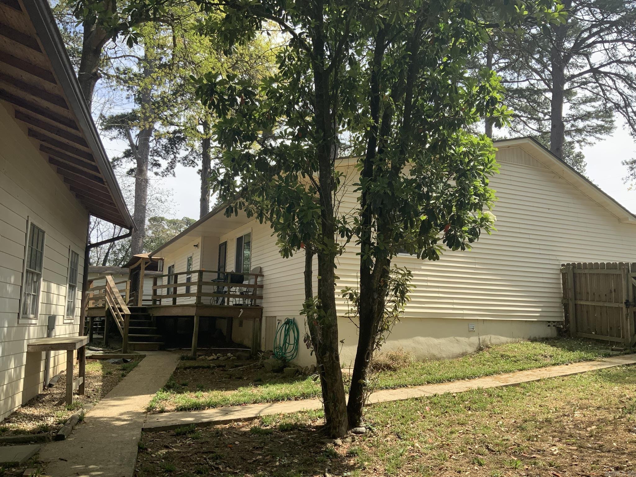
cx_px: 318
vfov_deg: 48.2
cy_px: 238
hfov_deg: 61.7
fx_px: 533
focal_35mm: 29
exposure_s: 1/719
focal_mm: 3
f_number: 1.8
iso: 16
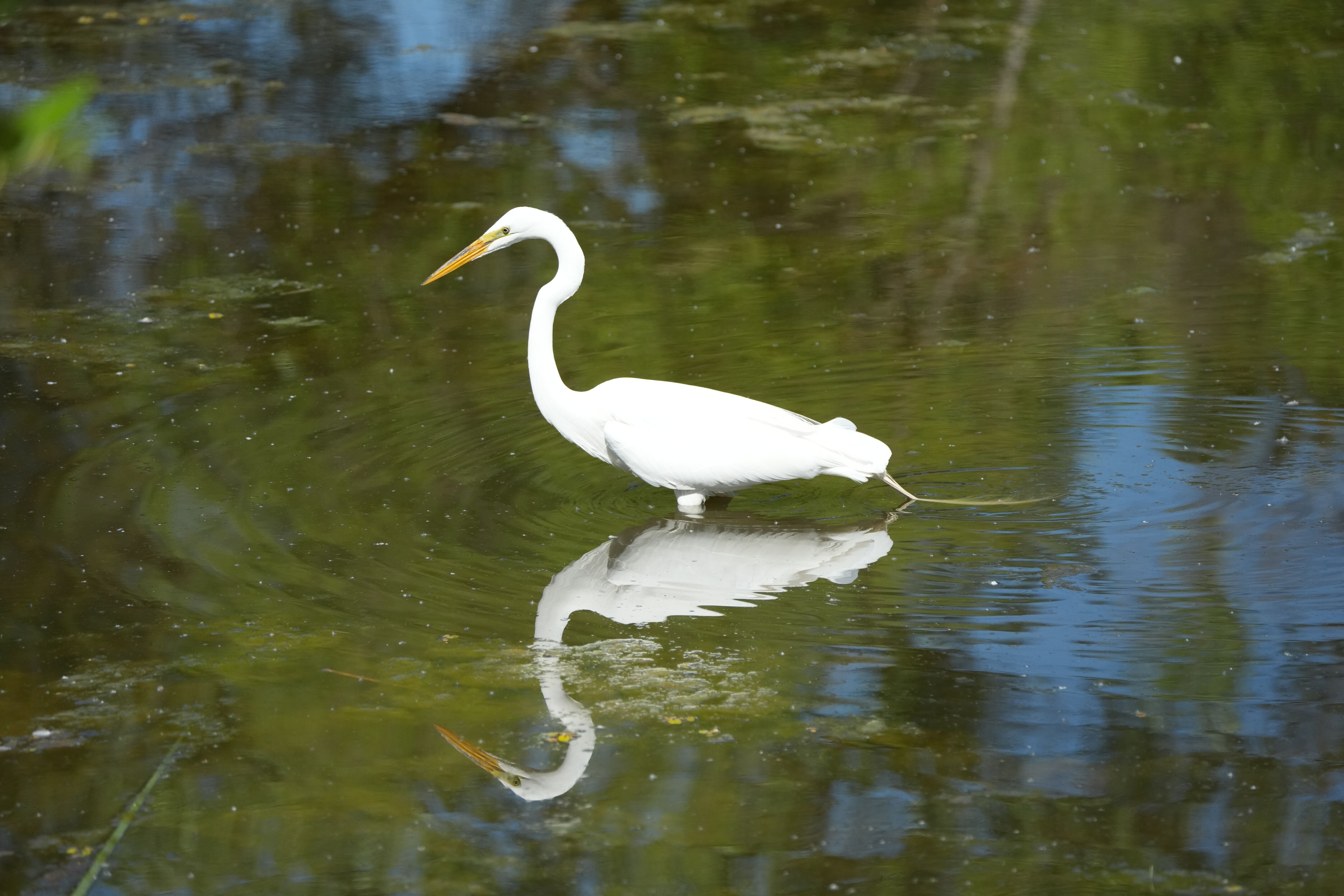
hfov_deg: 8.1
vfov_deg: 5.4
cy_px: 448
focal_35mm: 255
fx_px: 9519
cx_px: 672
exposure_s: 1/2500
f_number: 6.3
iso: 800
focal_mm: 255
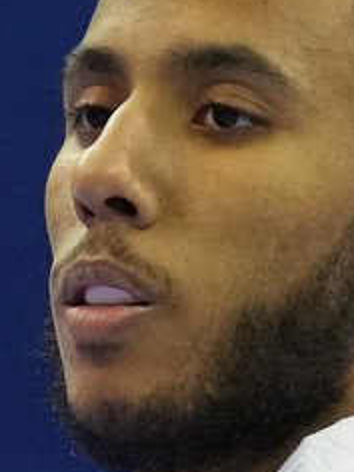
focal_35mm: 1627
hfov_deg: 0.9
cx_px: -592
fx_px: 22185
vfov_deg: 1.2
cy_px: 1128
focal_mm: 160
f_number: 2.8
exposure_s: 1/1000
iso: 4000
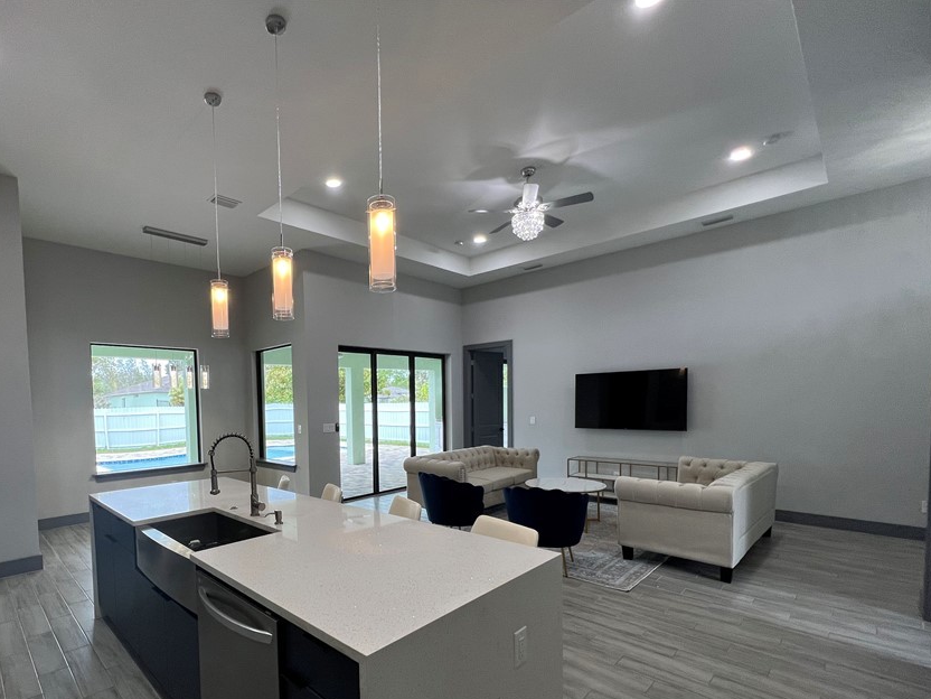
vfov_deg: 77.0
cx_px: 364
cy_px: 428
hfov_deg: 93.0
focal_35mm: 16
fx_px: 430
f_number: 1.8
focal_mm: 1.57
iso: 100
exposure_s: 1/121
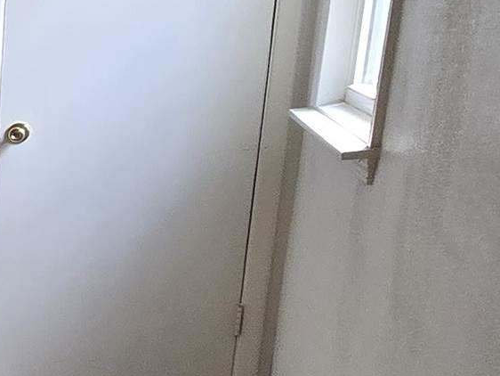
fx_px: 1026
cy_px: 307
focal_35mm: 71
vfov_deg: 20.5
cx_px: -553
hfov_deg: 17.4
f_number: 2.2
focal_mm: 2.2
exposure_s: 1/60
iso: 200
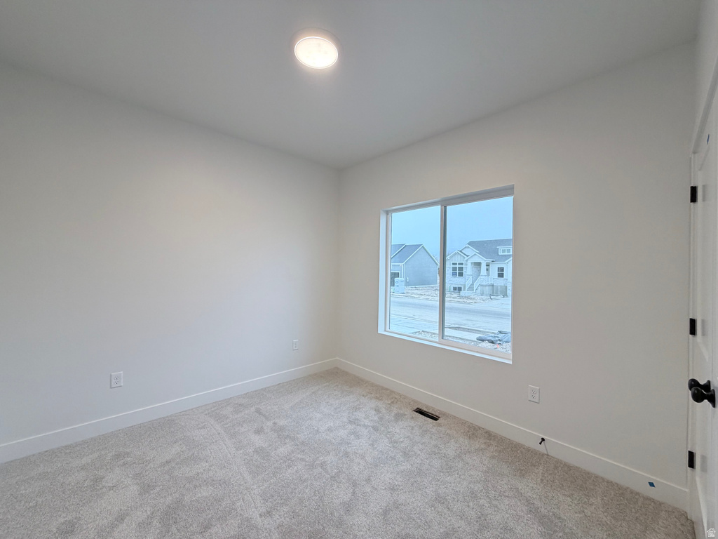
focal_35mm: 14
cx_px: 359
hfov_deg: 102.1
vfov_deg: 85.7
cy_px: 270
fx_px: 290
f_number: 2.2
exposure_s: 1/120
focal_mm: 2.22
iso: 125
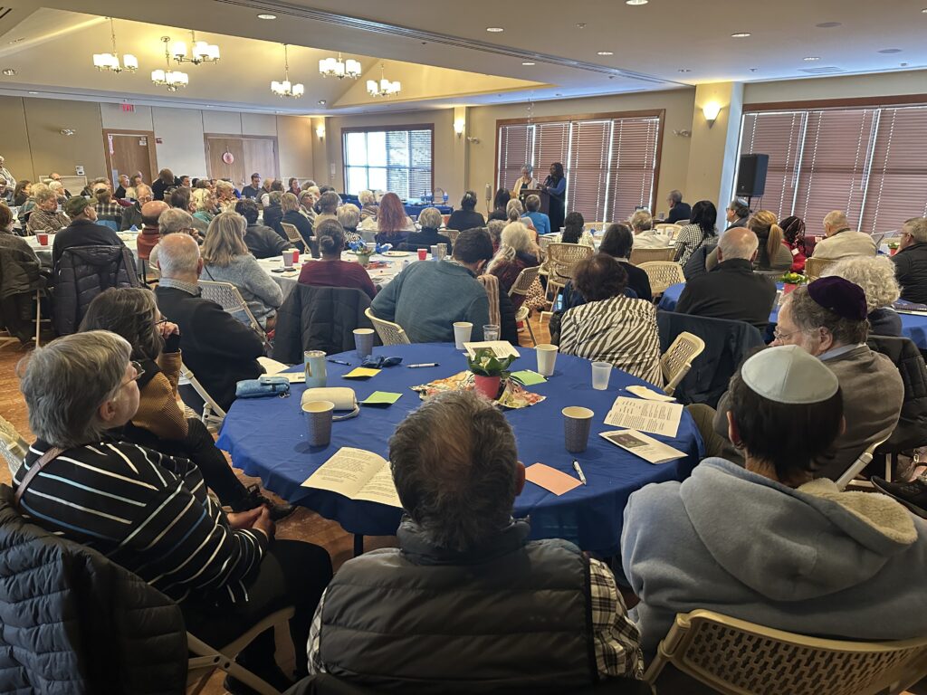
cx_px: 464
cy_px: 348
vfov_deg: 56.8
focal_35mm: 24
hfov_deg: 71.6
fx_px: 643
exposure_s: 1/60
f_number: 1.78
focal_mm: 6.86
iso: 500
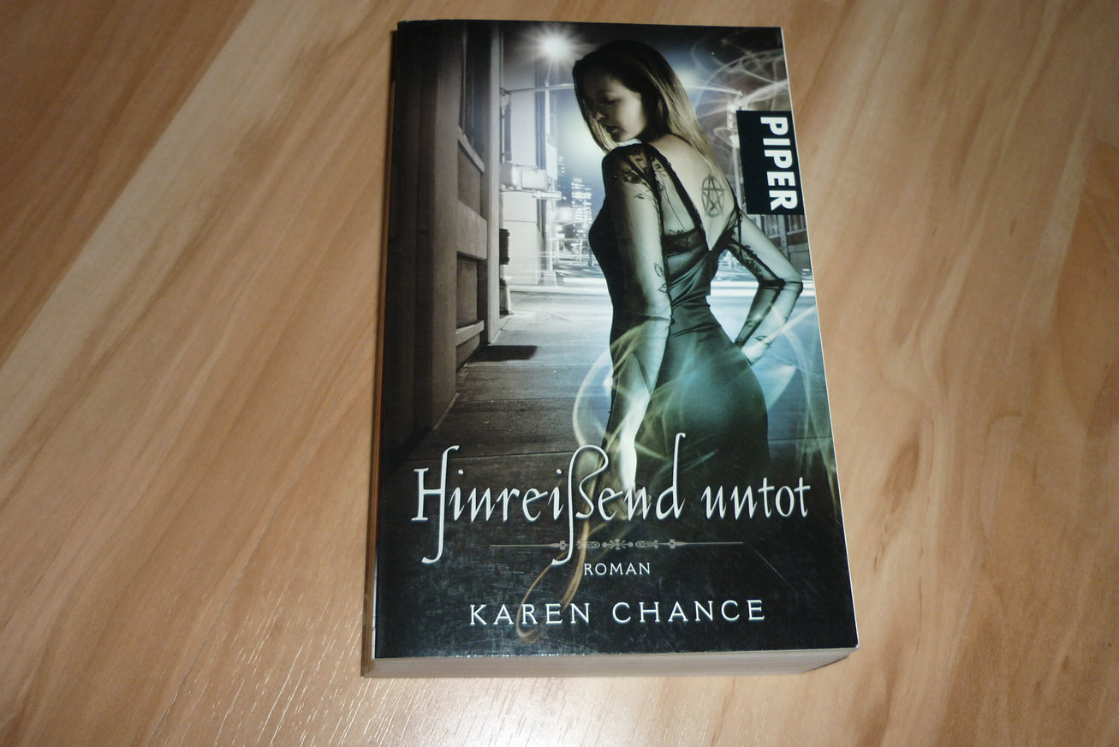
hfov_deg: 54.4
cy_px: 353
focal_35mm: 35
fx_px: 1088
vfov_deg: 37.9
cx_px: 556
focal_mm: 5.5
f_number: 2.8
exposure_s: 1/30
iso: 100
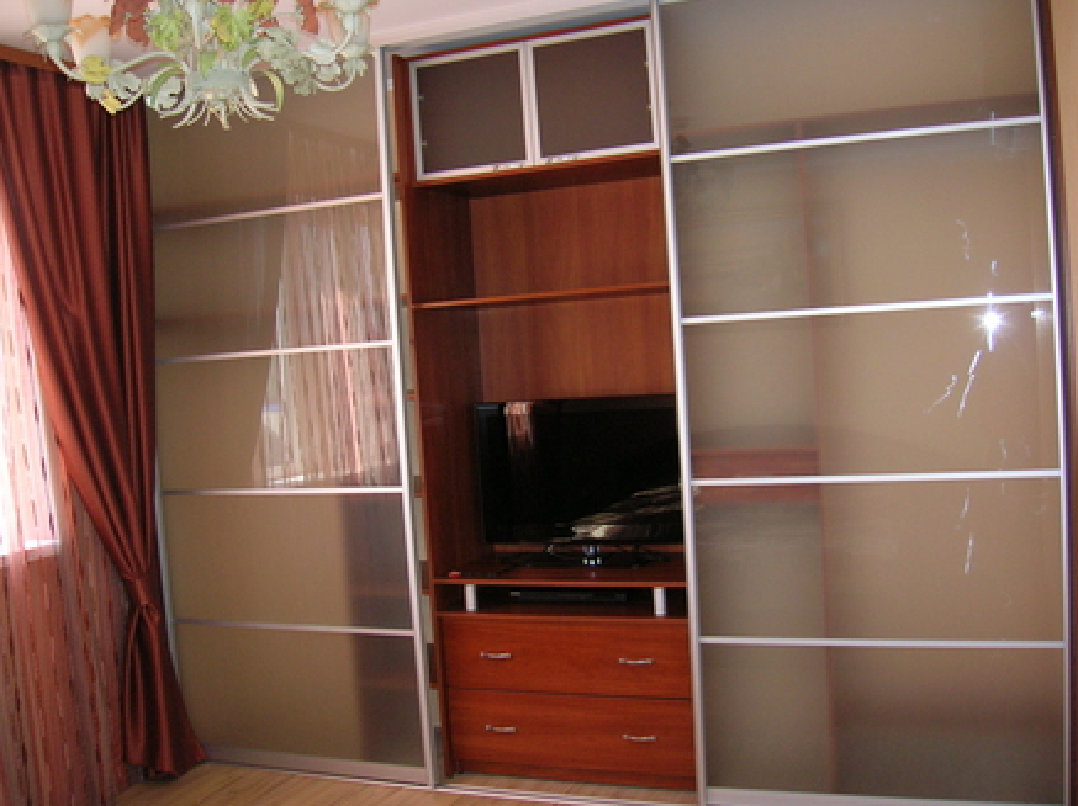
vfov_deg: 40.6
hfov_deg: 52.7
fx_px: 1089
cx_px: 545
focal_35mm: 35
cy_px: 393
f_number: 2.9
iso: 123
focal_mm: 5.7
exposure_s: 1/60.1
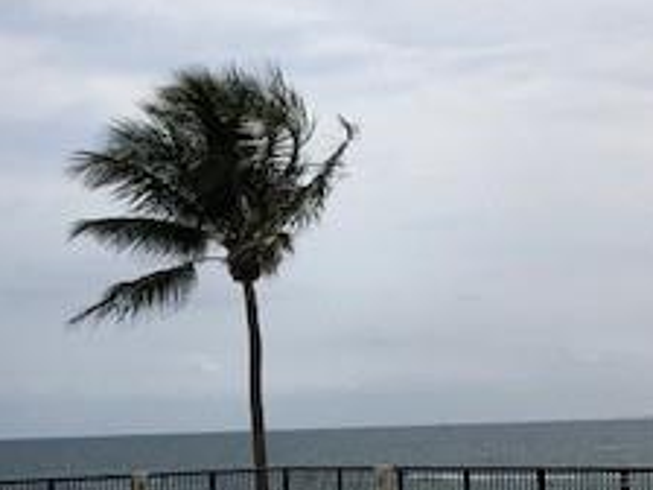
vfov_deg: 18.2
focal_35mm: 80
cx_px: 224
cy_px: 417
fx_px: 1509
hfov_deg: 24.3
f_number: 1.8
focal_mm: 4
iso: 25
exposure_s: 1/6098
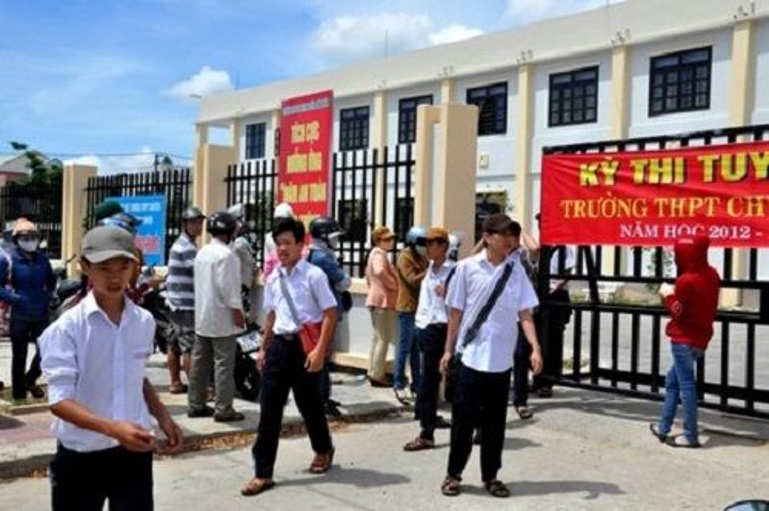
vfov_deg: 31.8
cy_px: 256
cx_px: 384
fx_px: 896
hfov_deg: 46.5
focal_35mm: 42
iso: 800
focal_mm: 28
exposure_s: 1/320
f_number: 18
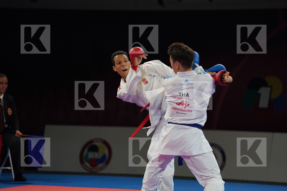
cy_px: 96
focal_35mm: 200
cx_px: 144
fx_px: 1594
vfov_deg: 6.9
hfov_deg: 10.3
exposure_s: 1/1000
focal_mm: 200
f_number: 2.8
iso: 1600
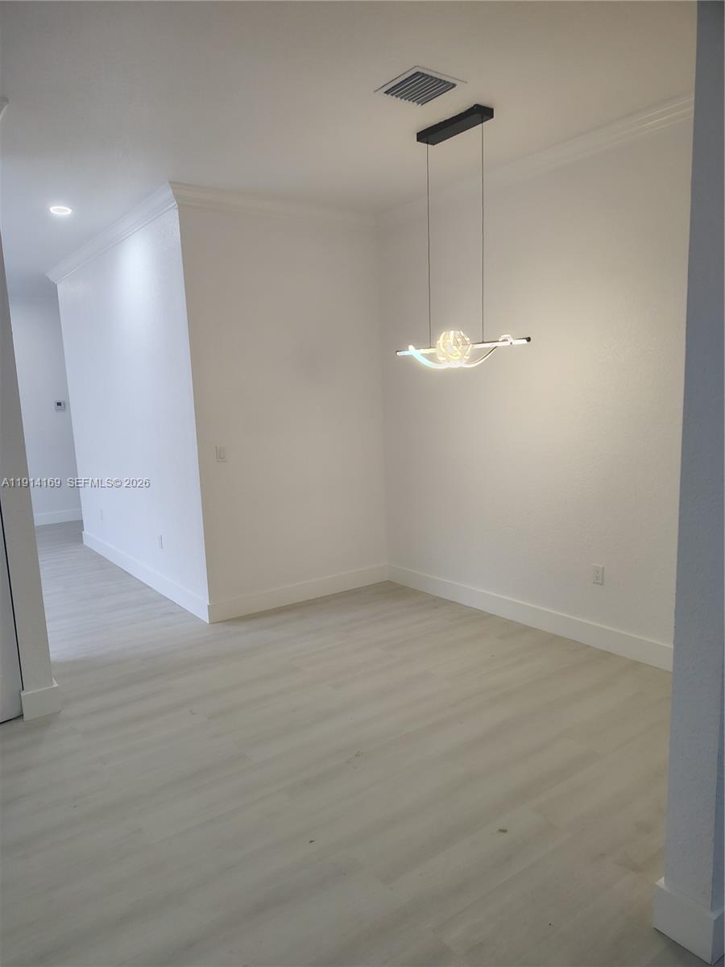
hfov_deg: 56.8
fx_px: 670
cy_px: 484
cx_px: 362
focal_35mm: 24
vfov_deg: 71.6
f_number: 1.8
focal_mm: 5.56
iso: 315
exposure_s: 1/120
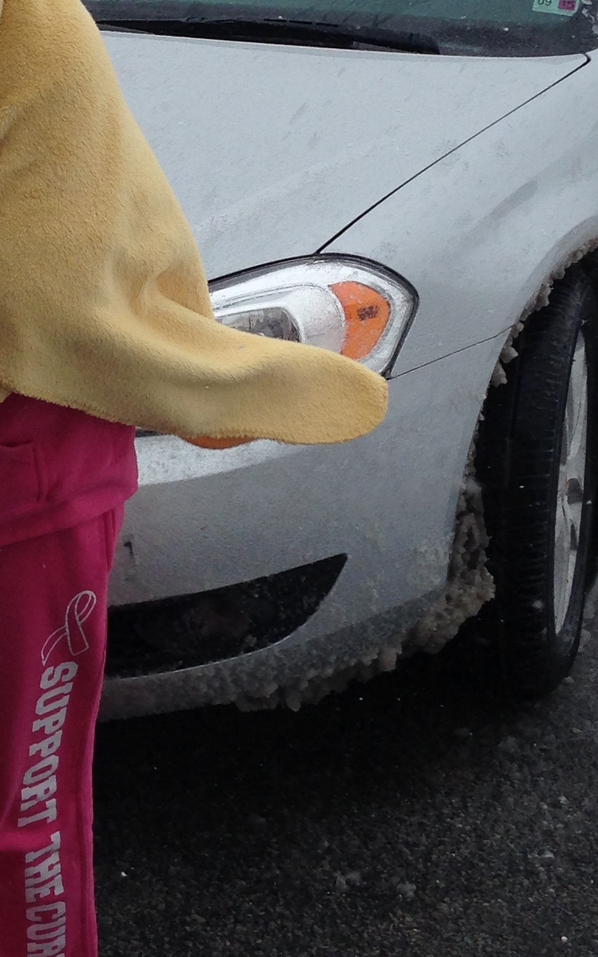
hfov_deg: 14.0
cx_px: 214
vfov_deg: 22.1
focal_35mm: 93
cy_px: 224
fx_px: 2426
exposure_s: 1/733
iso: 50
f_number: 2.4
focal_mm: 4.12
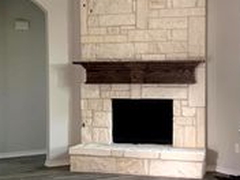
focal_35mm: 74
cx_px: 132
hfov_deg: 26.3
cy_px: 81
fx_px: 513
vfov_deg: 19.9
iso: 100
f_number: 1.8
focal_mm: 4.25
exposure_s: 1/116
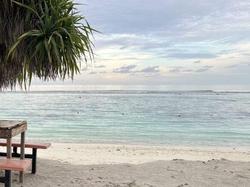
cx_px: 40
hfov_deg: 40.6
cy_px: 84
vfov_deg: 32.8
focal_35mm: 44
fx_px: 318
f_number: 1.5
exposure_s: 1/471
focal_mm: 5.7
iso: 50
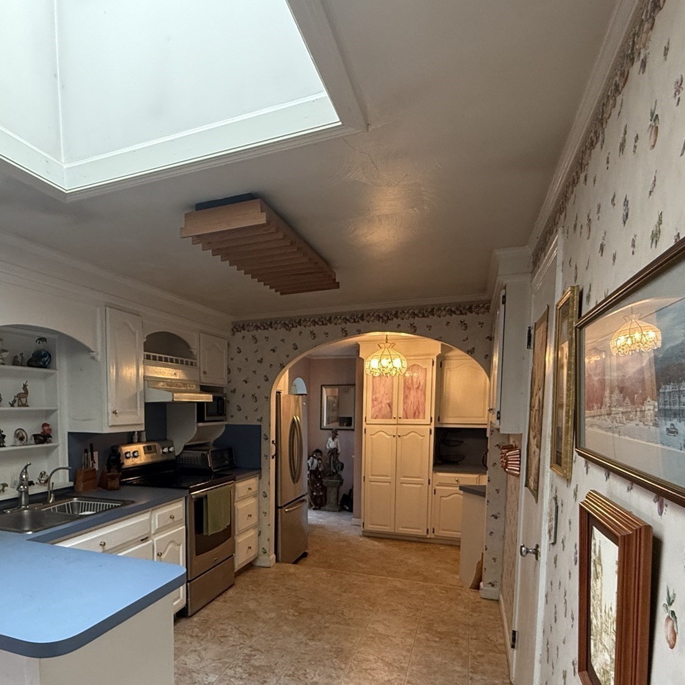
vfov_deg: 65.5
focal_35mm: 23
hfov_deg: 65.4
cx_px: 224
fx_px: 515
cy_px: 457
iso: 320
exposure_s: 1/120
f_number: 2.2
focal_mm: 2.22
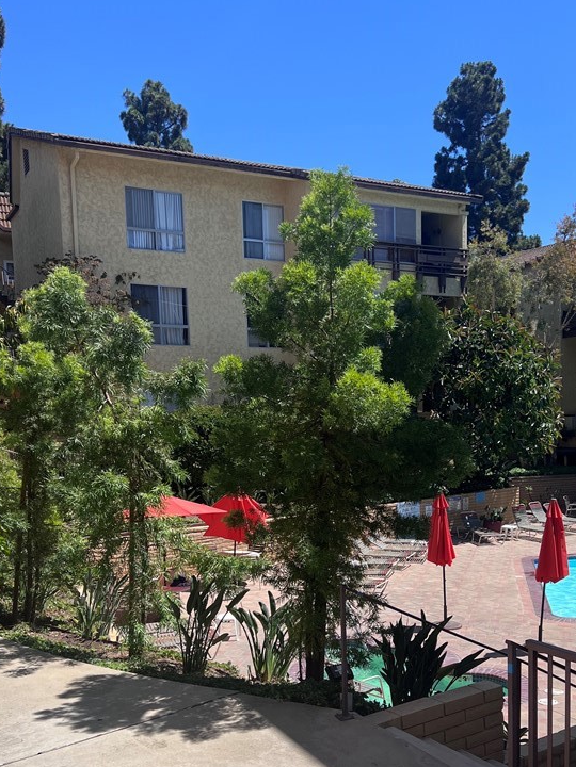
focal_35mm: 37
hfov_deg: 38.6
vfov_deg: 49.4
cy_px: 500
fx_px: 821
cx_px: 327
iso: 50
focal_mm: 5.7
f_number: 1.5
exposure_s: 1/3968
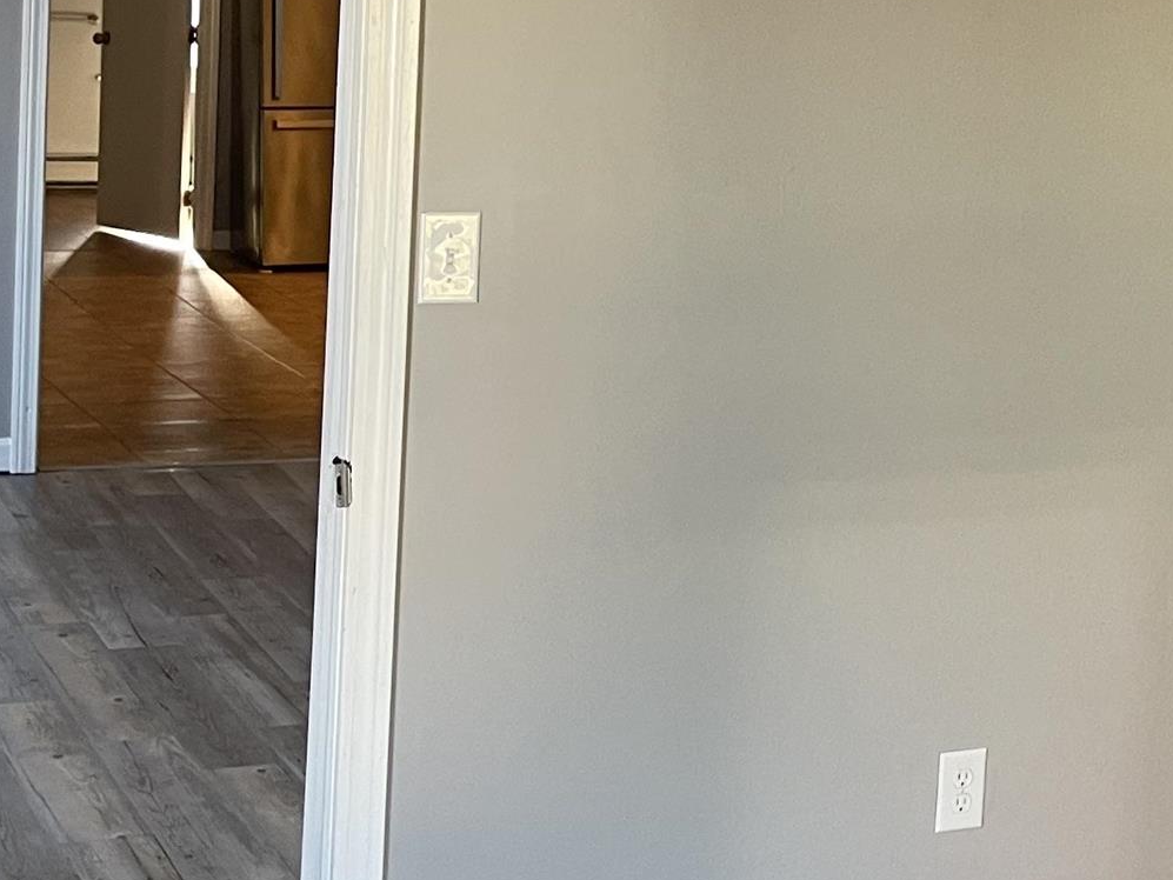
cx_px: 1329
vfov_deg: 18.9
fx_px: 2610
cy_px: 153
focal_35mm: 77
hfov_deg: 23.6
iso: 125
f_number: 1.6
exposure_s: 1/99
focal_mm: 5.1
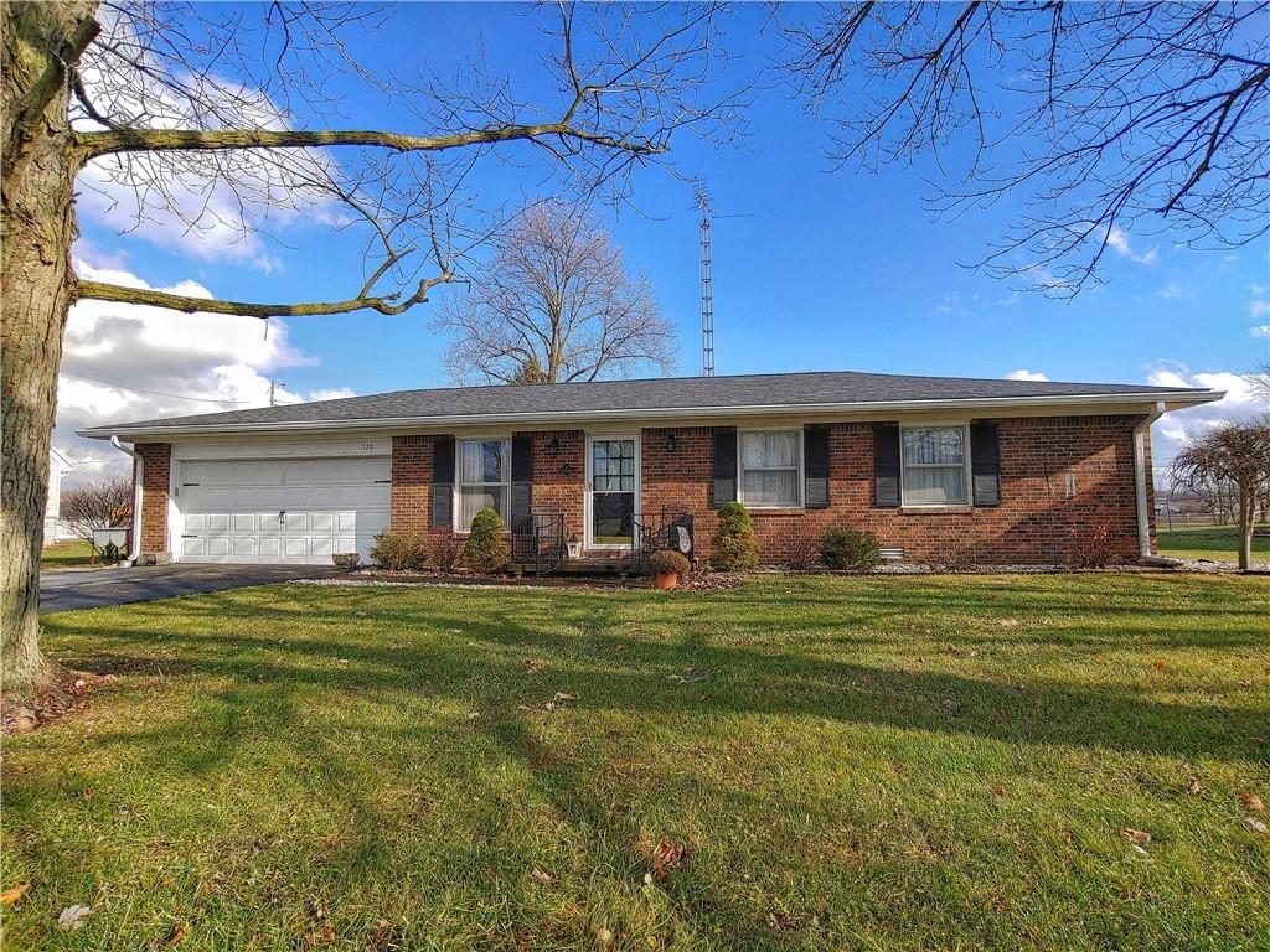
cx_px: 635
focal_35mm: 16
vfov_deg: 78.1
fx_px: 587
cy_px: 476
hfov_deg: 94.5
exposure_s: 1/588
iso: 50
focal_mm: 2.18
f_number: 1.9
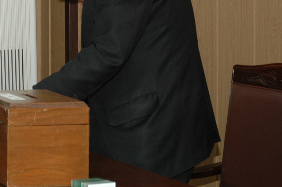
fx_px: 1260
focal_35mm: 161
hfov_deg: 12.5
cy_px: 20
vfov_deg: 8.5
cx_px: -51
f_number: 4.5
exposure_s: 1/60
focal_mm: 40
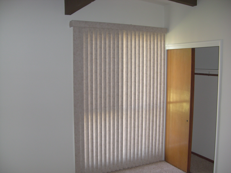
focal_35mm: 38
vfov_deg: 37.7
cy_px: 86
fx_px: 254
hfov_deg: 49.0
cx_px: 116
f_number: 2.7
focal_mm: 6.2
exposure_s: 1/60
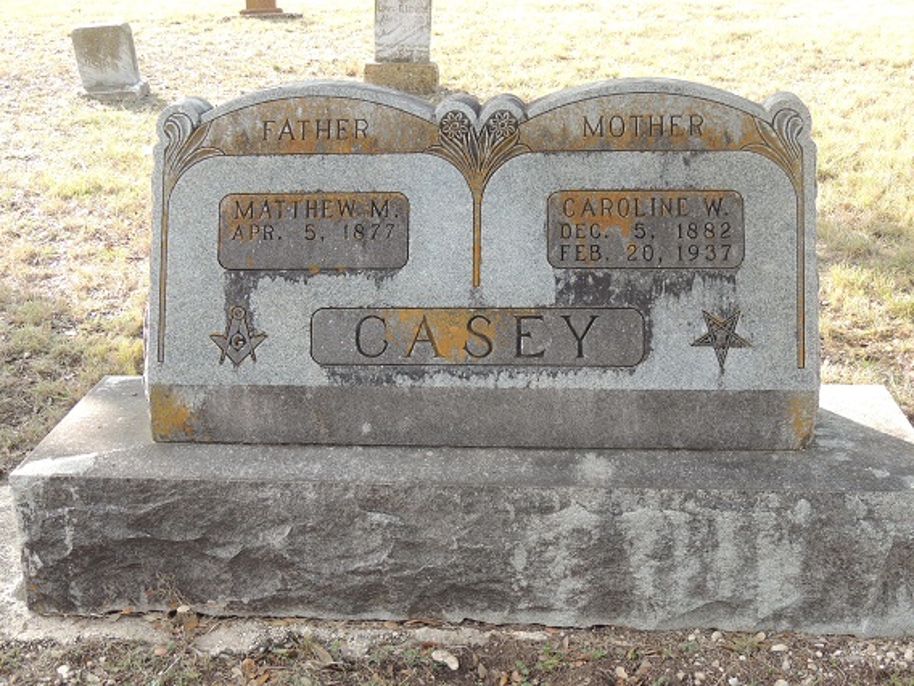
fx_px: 1241
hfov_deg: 40.4
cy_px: 343
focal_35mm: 47
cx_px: 457
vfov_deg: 30.9
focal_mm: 8.3
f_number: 3.5
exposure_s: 1/80
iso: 100
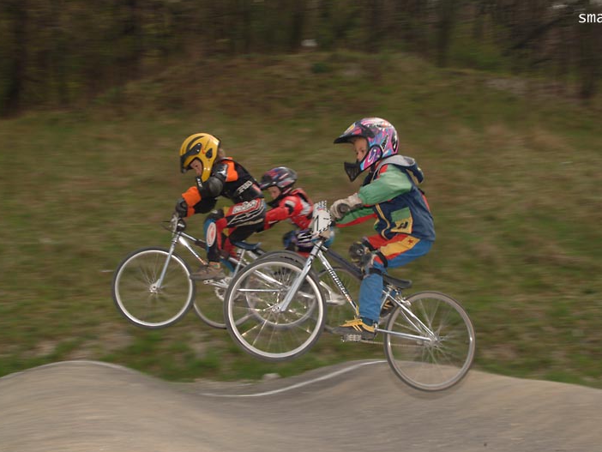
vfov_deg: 25.4
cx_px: 333
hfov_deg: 33.4
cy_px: 227
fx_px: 1001
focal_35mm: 58
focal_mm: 35
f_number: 9.5
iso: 100
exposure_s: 1/125
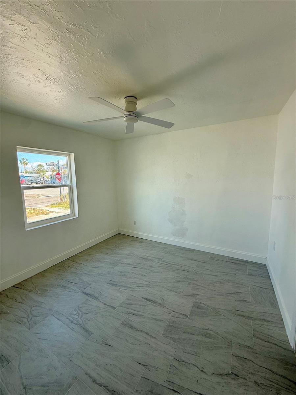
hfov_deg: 85.7
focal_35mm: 14
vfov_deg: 102.1
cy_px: 198
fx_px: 160
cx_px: 148
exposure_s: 1/99
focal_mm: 2.22
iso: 50
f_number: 2.2
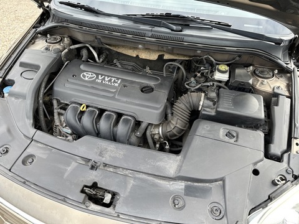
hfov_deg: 71.6
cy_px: 112
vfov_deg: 56.8
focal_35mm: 24
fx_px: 207
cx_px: 150
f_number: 1.78
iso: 64
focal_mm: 6.86
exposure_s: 1/181
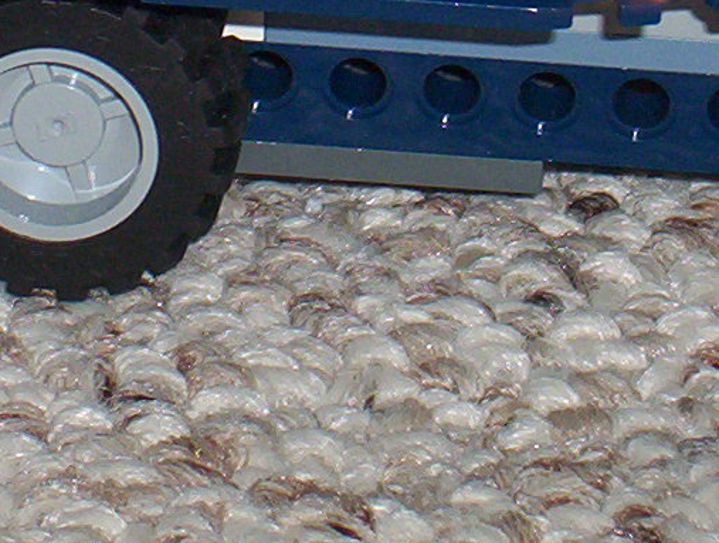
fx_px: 8309
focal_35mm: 399
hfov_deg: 5.0
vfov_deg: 3.7
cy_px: -184
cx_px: 269
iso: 140
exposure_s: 1/125
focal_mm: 16.3
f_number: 4.62
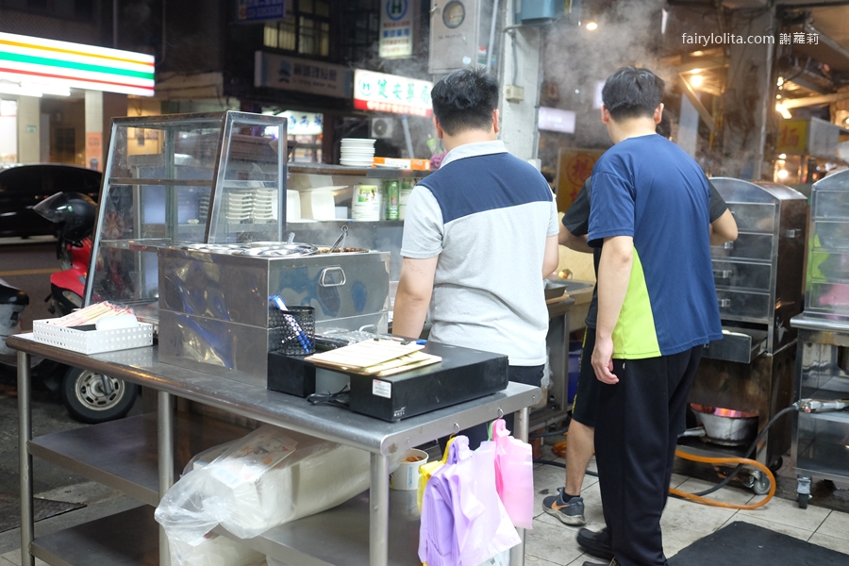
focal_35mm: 35
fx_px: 825
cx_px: 424
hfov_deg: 54.4
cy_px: 283
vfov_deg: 37.9
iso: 2000
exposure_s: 1/120
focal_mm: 23
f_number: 2.5
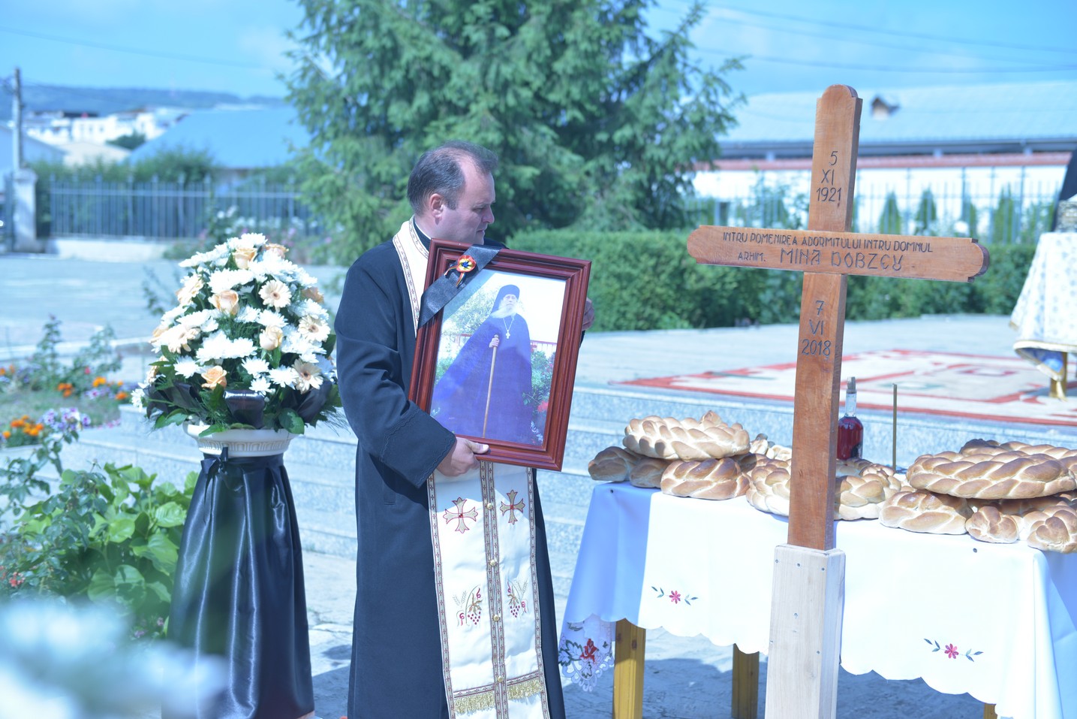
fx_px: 1556
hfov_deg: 38.2
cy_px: 360
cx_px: 538
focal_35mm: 52
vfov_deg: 26.0
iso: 100
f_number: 2.8
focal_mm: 52
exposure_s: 1/800
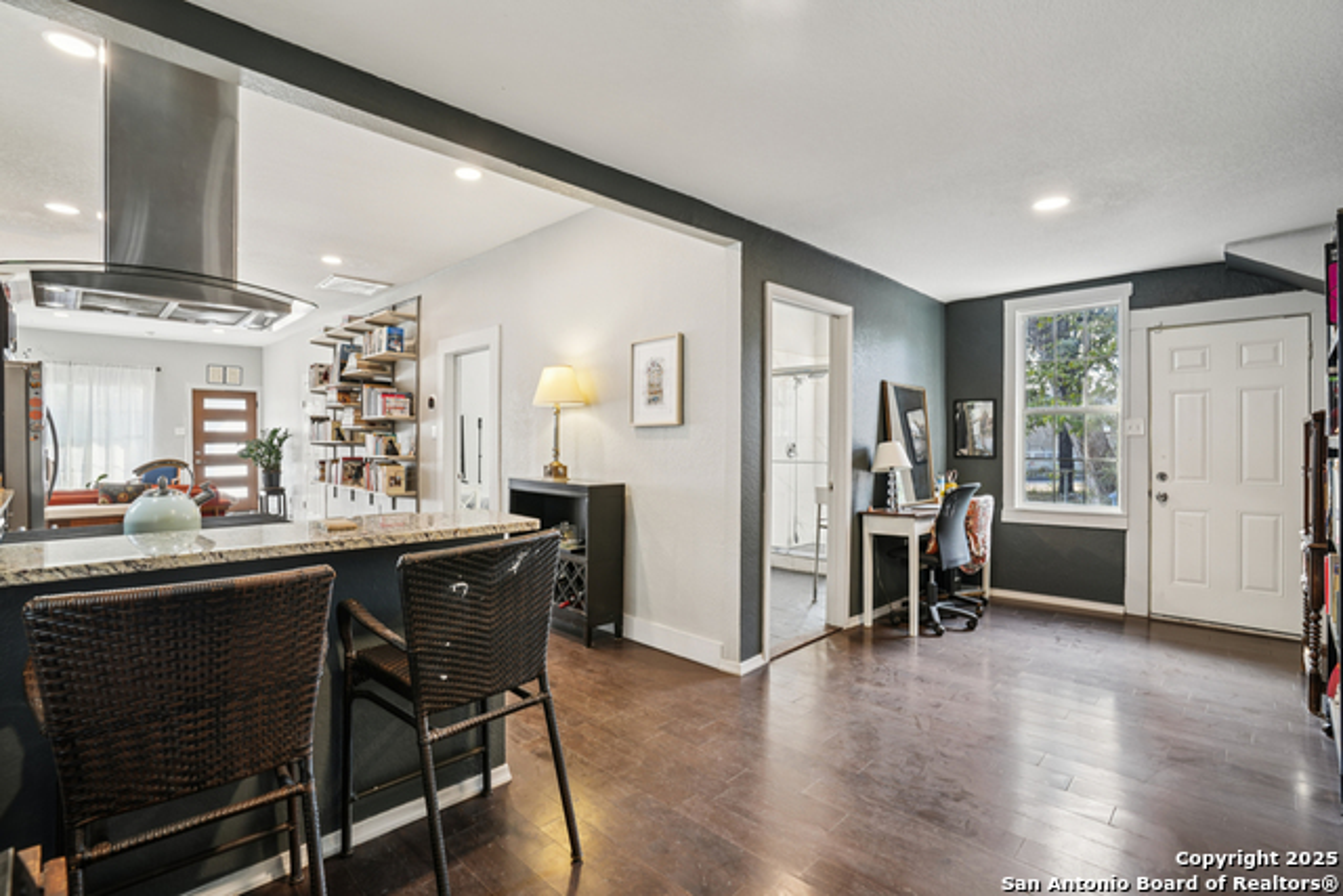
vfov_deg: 73.8
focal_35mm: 16
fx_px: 597
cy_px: 448
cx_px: 672
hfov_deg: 96.7
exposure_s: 1/8
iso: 400
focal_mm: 16
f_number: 8
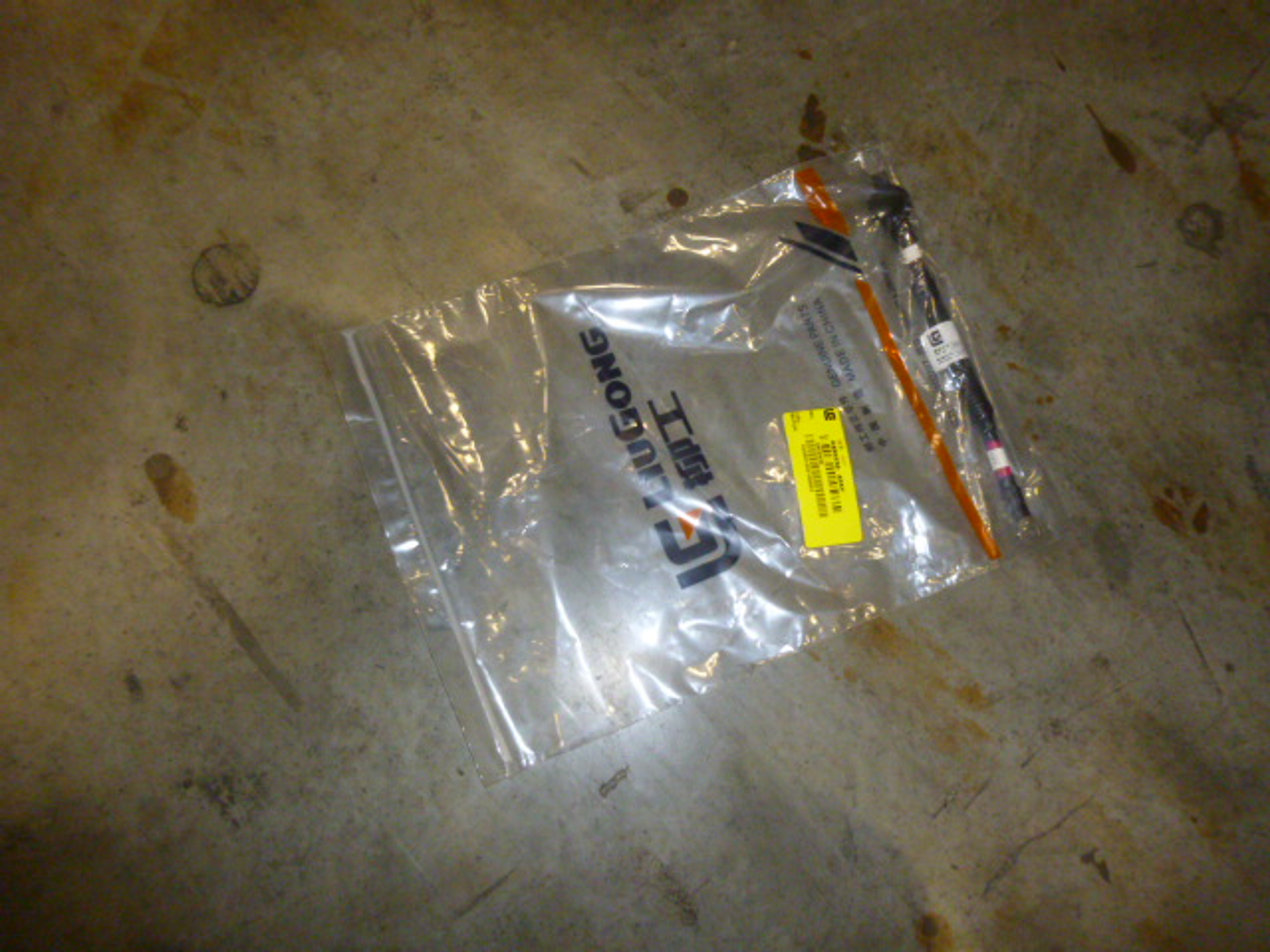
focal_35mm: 25
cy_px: 476
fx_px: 917
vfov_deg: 54.9
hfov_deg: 69.4
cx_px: 635
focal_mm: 4.5
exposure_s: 1/60
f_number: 3.1
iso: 400
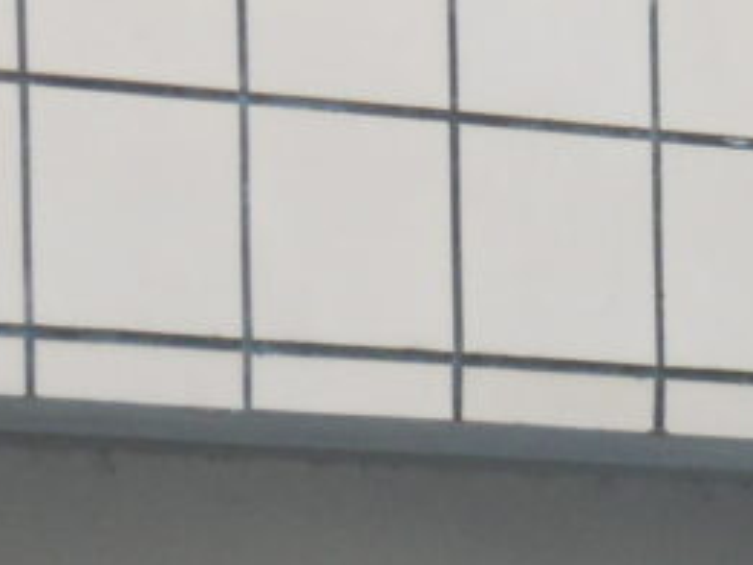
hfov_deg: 6.4
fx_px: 6659
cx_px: 1281
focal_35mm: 306
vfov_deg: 4.8
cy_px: 1000
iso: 400
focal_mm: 13.2
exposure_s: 1/200
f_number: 4.4
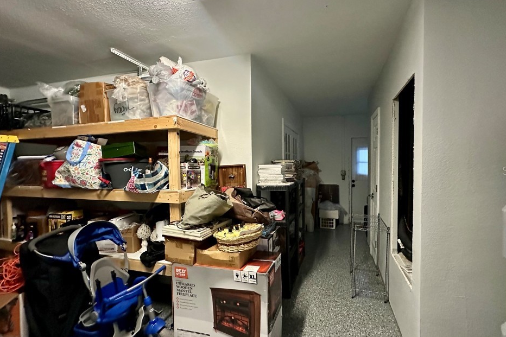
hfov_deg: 96.5
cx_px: 276
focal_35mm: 16
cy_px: 170
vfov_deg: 73.7
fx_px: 225
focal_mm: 2.22
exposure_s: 1/60
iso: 800
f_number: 2.2
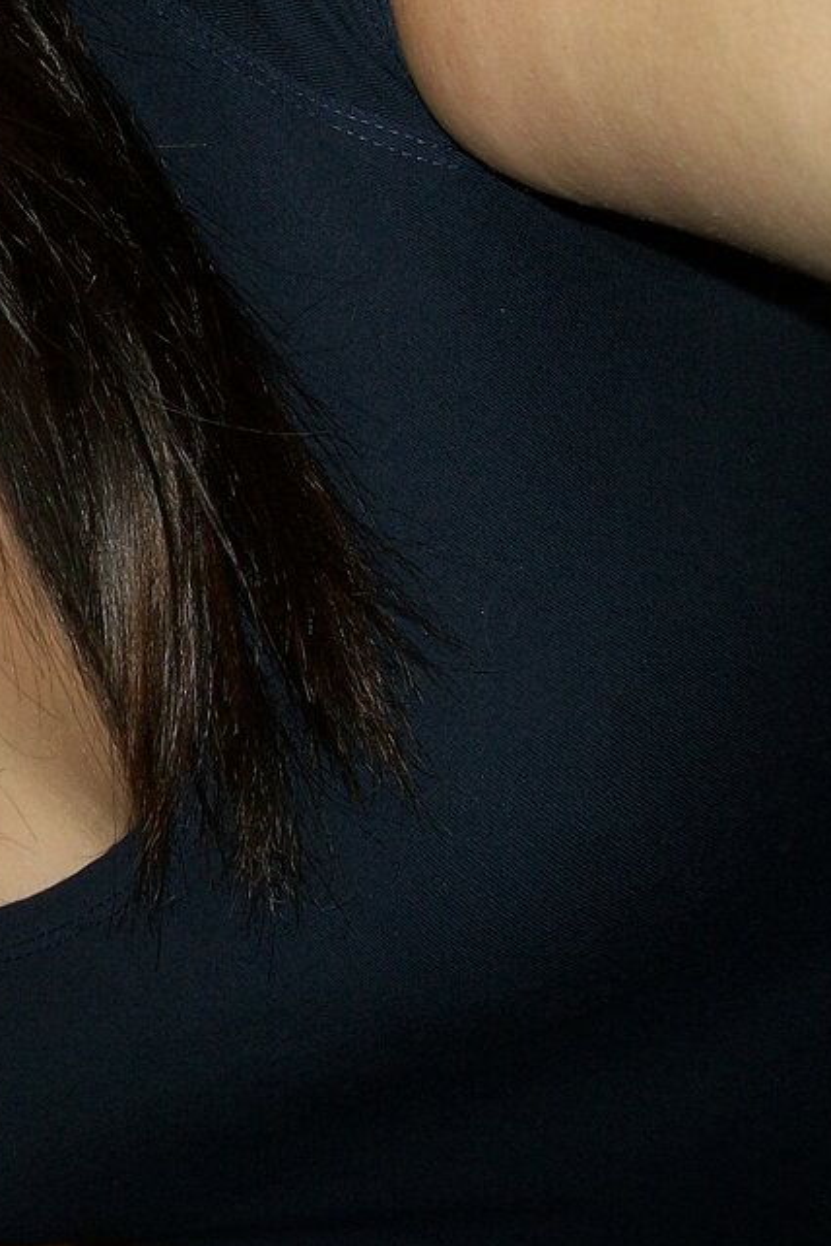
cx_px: -262
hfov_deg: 18.1
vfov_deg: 28.7
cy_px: 464
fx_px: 2424
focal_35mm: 70
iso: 80
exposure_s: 1/30
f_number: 2.7
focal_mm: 6
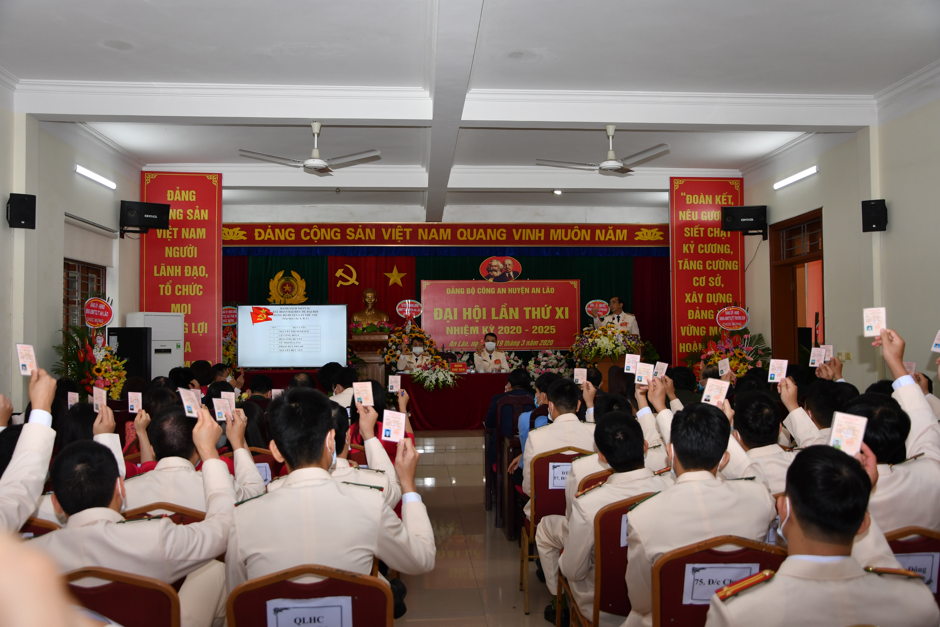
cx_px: 470
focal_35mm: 33
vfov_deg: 40.0
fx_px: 862
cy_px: 314
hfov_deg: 57.2
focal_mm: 22
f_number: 4.5
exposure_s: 1/200
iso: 400
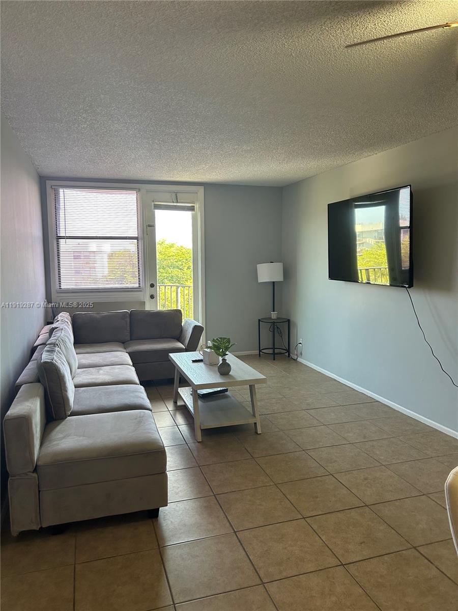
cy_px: 306
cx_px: 229
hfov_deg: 53.1
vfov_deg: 67.3
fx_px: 459
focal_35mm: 26
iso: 125
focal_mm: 5.7
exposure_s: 1/120
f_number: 1.5
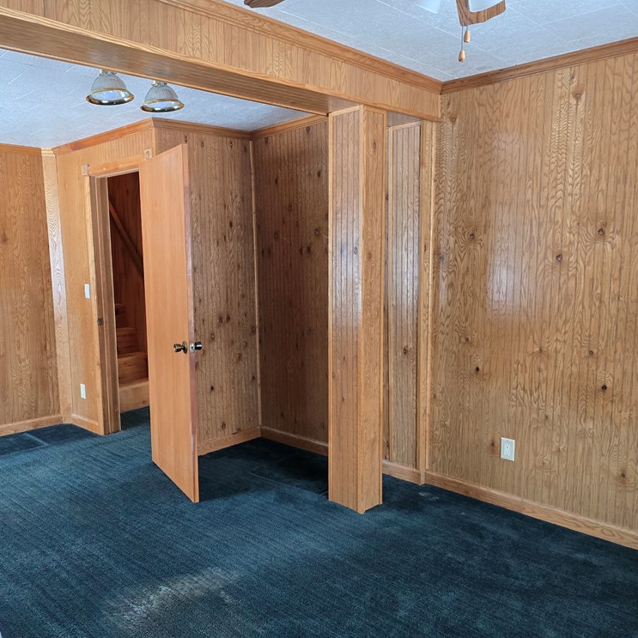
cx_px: 244
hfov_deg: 56.7
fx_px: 584
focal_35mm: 28
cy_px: 326
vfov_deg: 57.3
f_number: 1.7
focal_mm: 6.3
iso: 800
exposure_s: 1/120
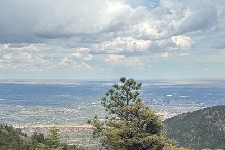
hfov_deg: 33.3
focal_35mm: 60
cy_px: 117
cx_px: 97
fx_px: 375
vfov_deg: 22.4
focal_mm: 6.86
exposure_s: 1/6211
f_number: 1.78
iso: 80
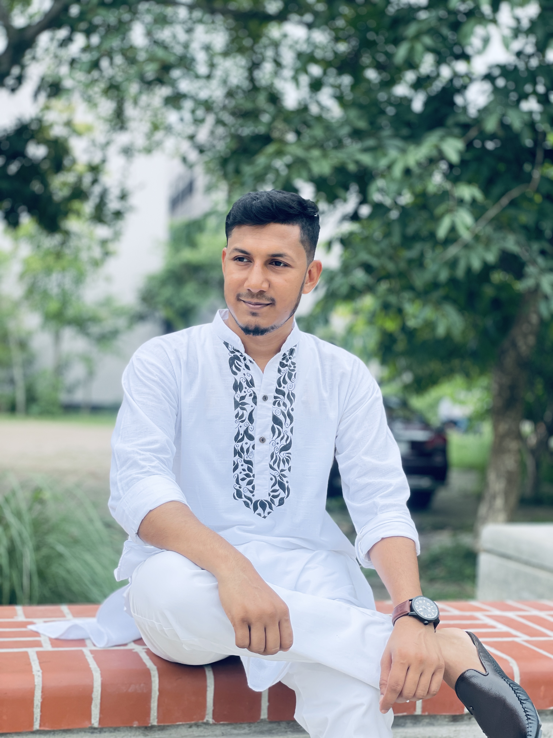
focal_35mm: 52
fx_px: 1108
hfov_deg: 28.0
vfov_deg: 36.8
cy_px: 369
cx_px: 276
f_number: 2
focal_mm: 6
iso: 32
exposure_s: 1/592
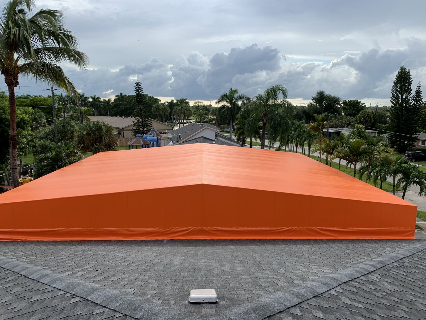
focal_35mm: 26
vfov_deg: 53.1
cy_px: 160
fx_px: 320
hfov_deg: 67.3
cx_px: 213
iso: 25
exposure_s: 1/1299
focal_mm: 4.25
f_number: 1.8
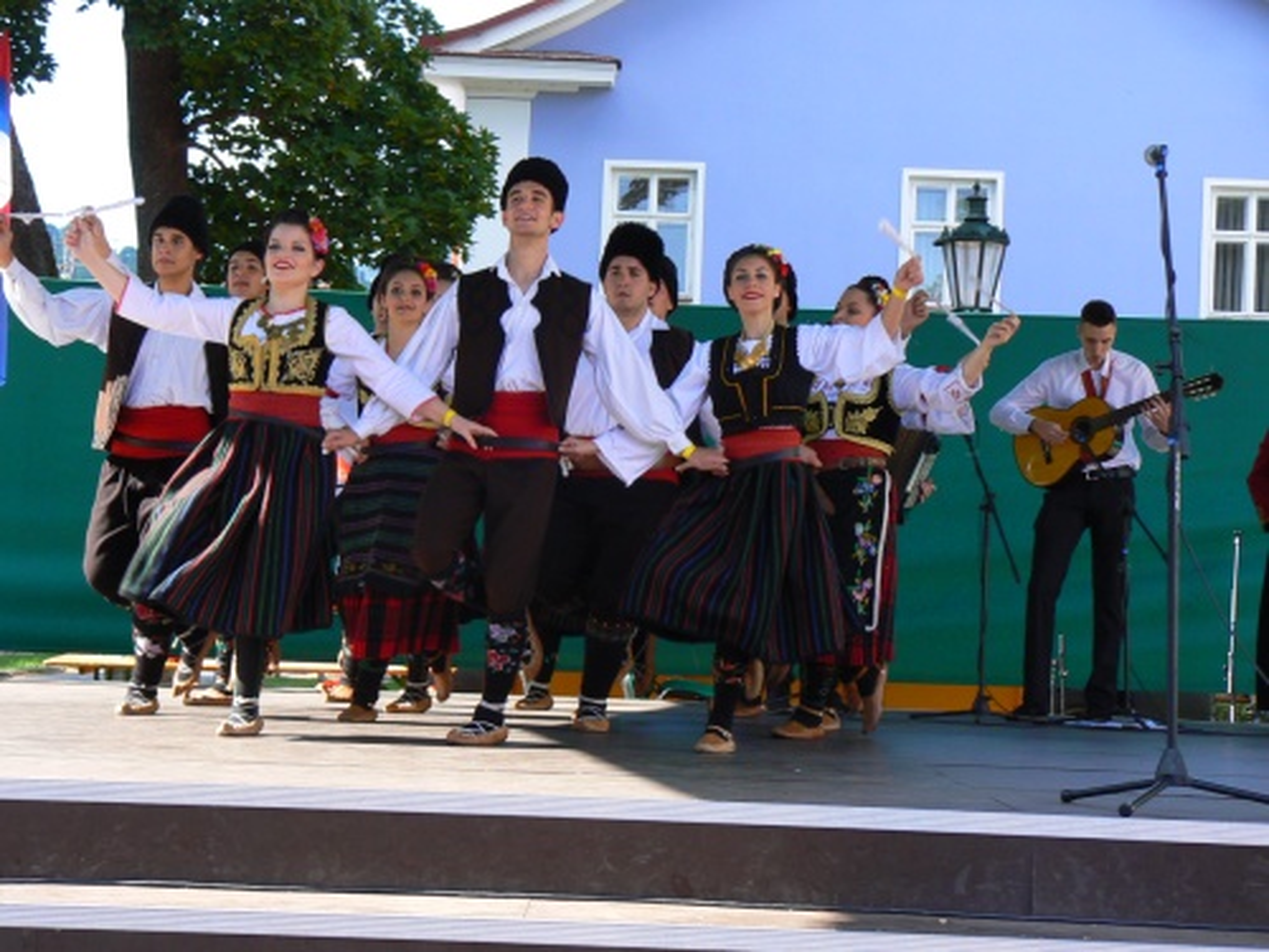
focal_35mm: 89
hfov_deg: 22.0
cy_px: 476
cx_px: 634
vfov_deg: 16.6
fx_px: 3263
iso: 100
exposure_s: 1/200
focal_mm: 14.9
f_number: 3.6
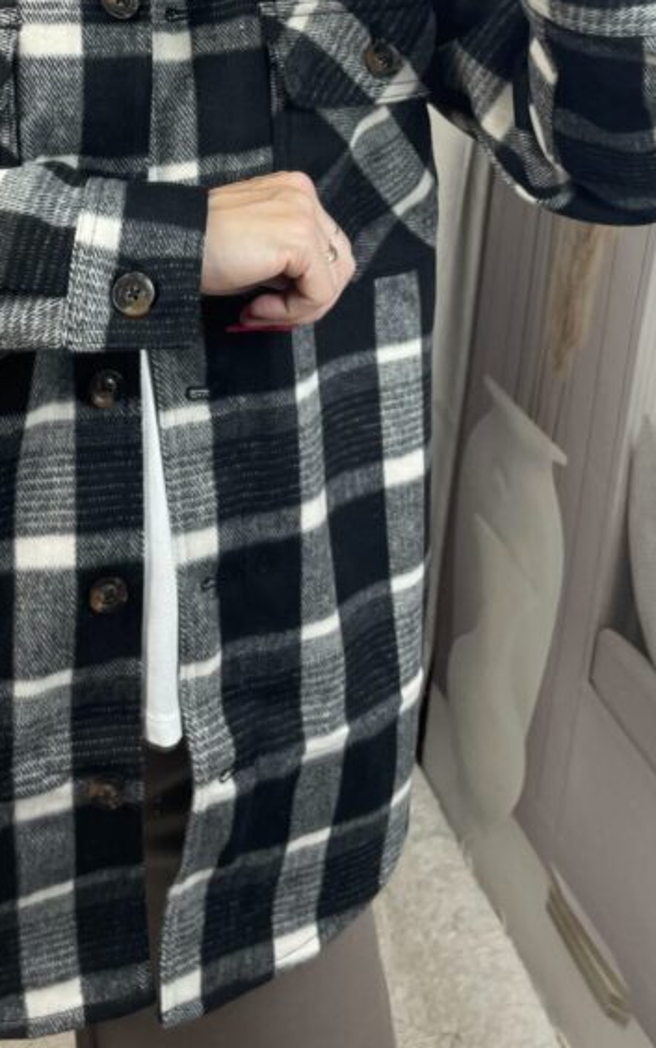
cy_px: 111
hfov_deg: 25.6
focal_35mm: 50
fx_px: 1429
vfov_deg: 37.7
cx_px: 165
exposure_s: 1/100
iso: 64
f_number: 1.6
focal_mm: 4.2
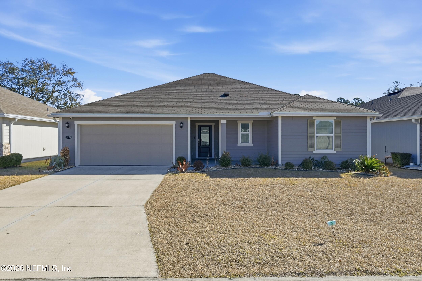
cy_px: 140
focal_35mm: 24
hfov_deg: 73.7
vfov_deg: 53.1
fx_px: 281
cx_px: 211
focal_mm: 24
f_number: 8
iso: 400
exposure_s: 1/16000
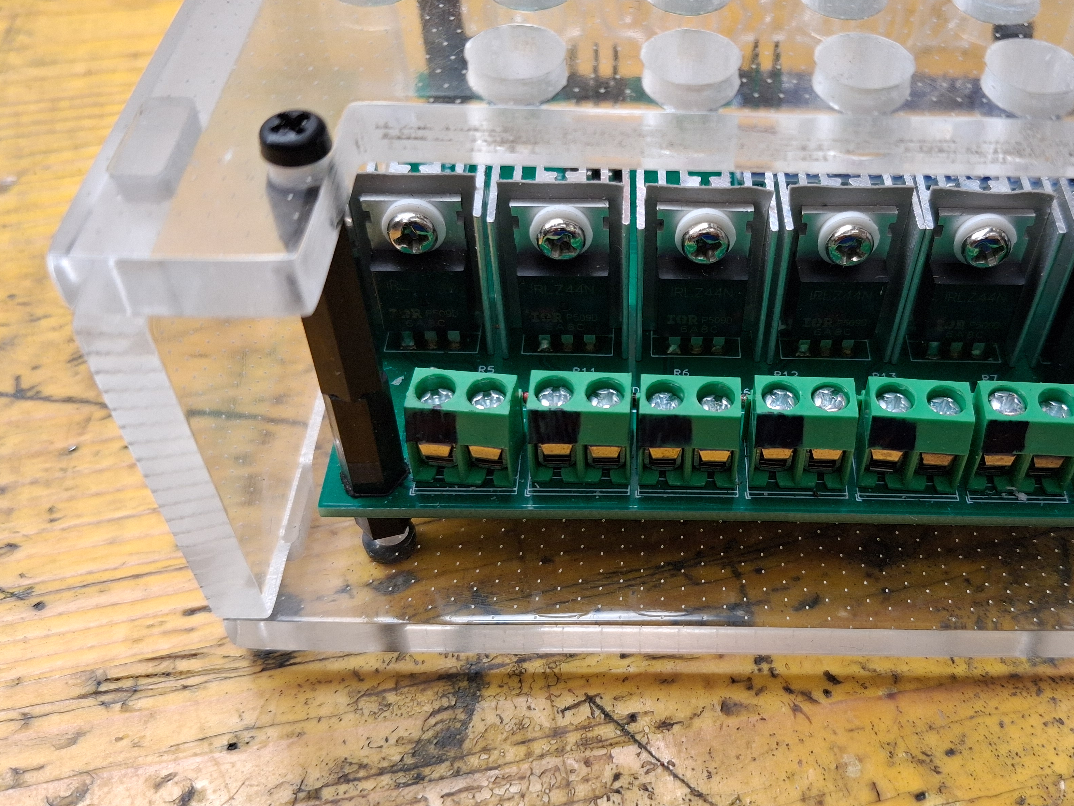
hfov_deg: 52.0
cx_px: 678
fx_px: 1086
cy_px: 372
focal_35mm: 35
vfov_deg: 40.7
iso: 100
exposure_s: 1/100
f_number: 1.8
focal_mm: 4
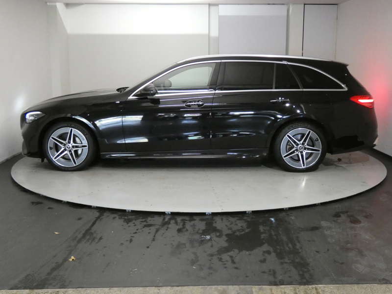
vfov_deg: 35.1
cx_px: 196
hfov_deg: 45.8
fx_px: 464
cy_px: 147
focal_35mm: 41
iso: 1250
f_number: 3.6
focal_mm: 7.3
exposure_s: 1/80
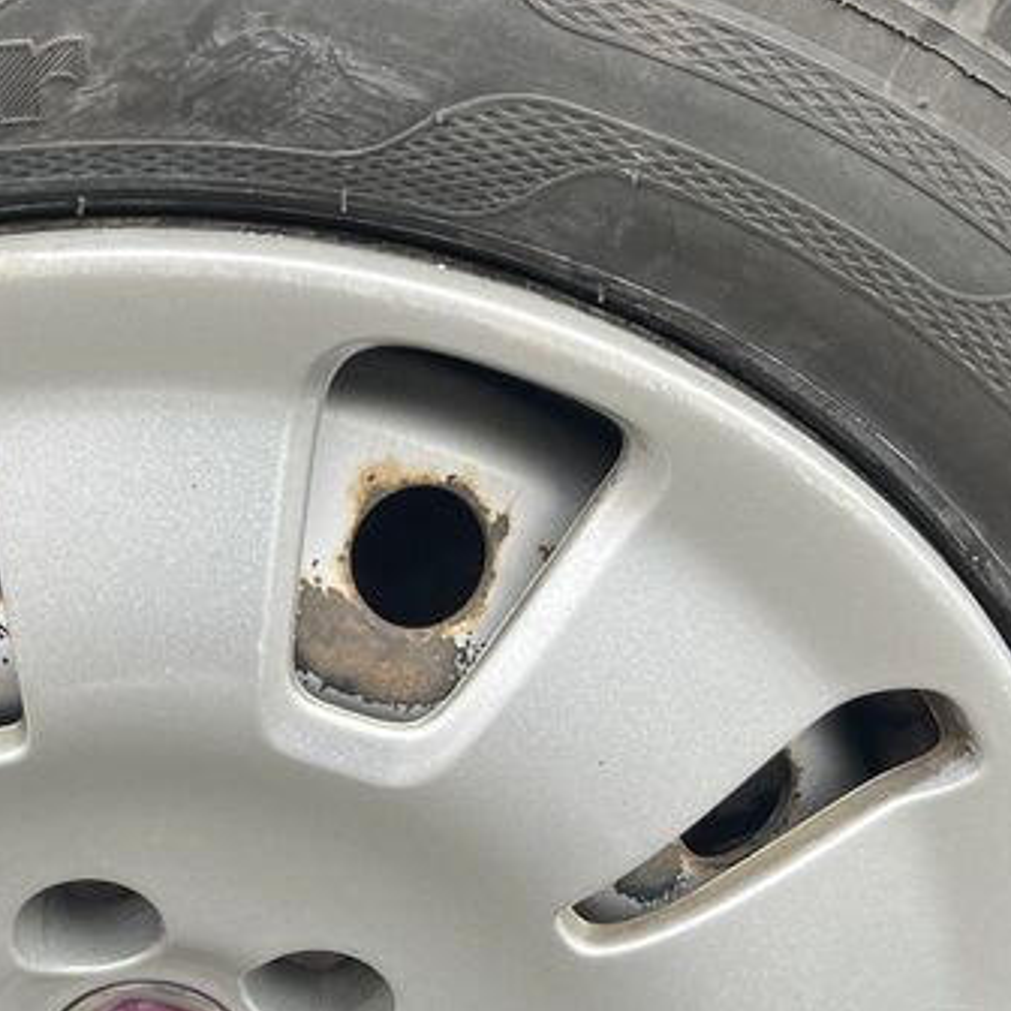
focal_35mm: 70
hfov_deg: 24.2
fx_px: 2313
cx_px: 165
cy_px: 731
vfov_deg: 24.4
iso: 40
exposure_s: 1/121
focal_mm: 5.1
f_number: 1.6
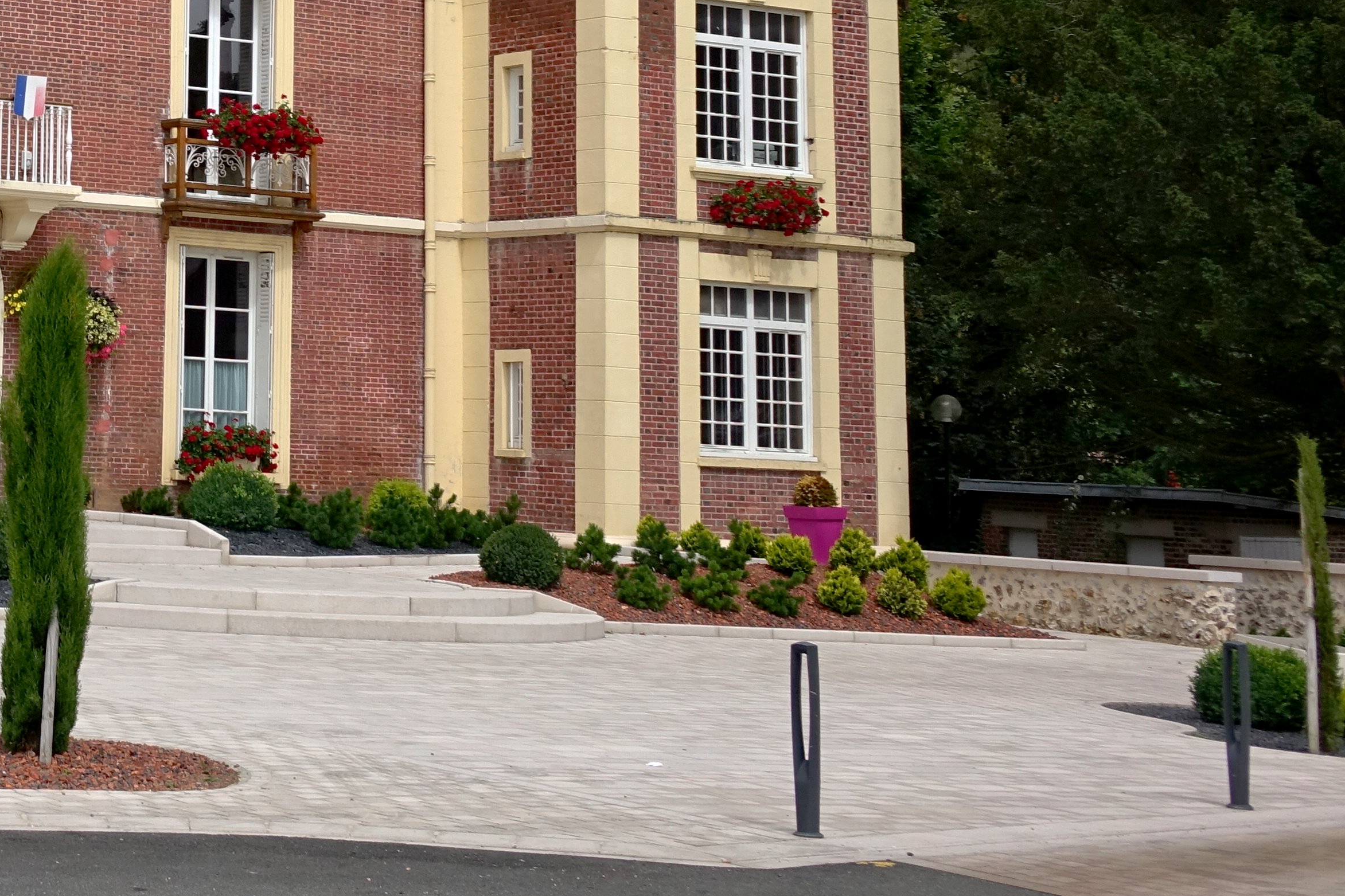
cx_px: -223
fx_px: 3138
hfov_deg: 22.5
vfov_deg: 15.7
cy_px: -132
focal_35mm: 84
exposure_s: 1/800
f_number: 4.5
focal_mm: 13.1
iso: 125
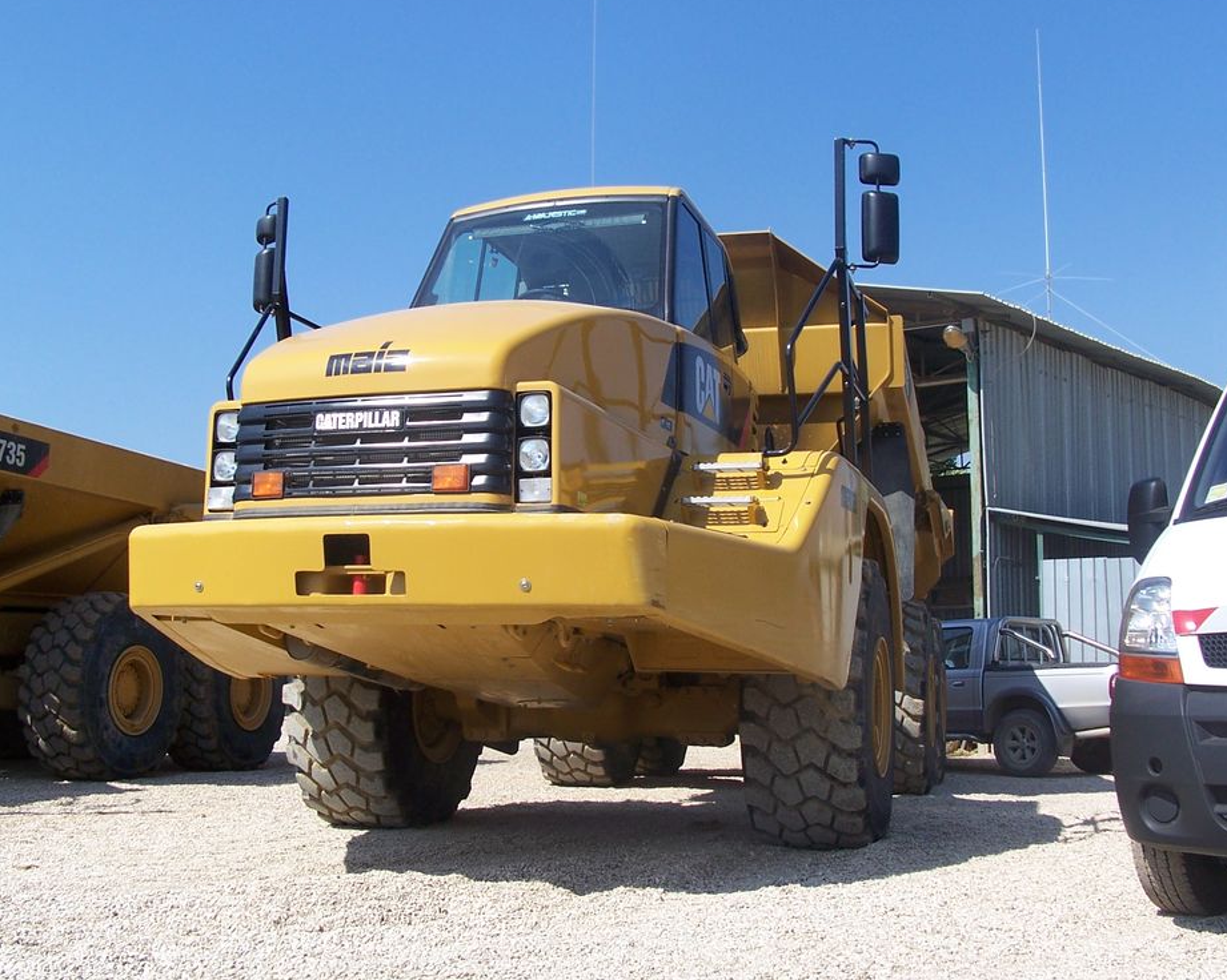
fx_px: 1379
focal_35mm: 38
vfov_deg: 39.1
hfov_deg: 48.0
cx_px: 596
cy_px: 491
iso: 80
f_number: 4
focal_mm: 6
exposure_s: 1/750
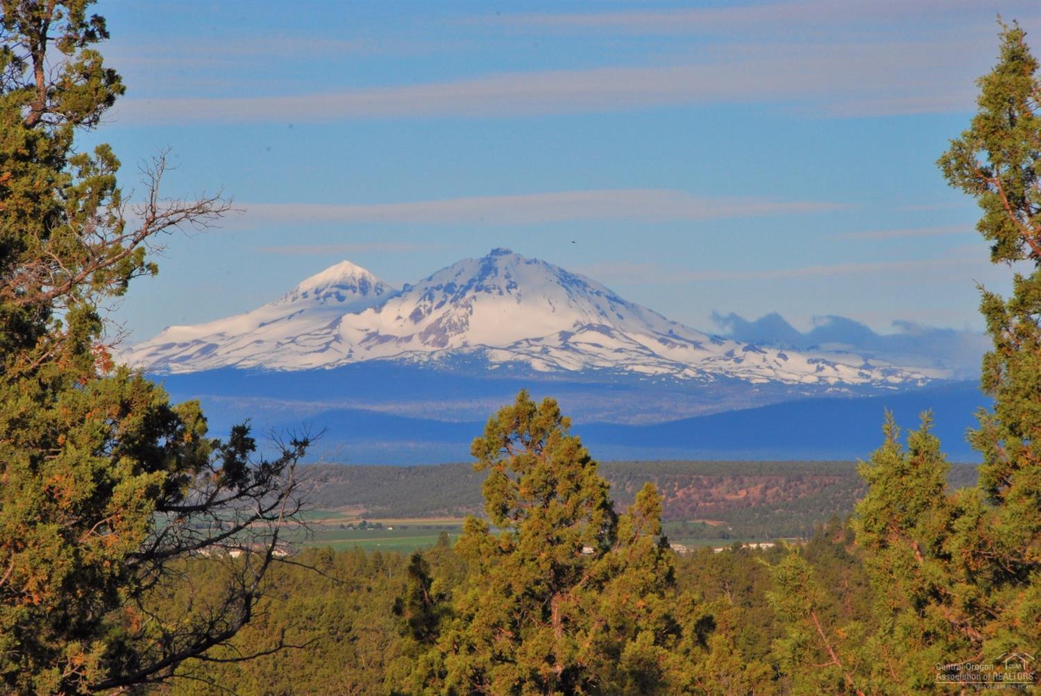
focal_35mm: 202
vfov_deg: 6.8
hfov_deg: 10.2
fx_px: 5861
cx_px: 520
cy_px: 348
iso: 400
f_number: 29
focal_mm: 135
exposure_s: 1/200
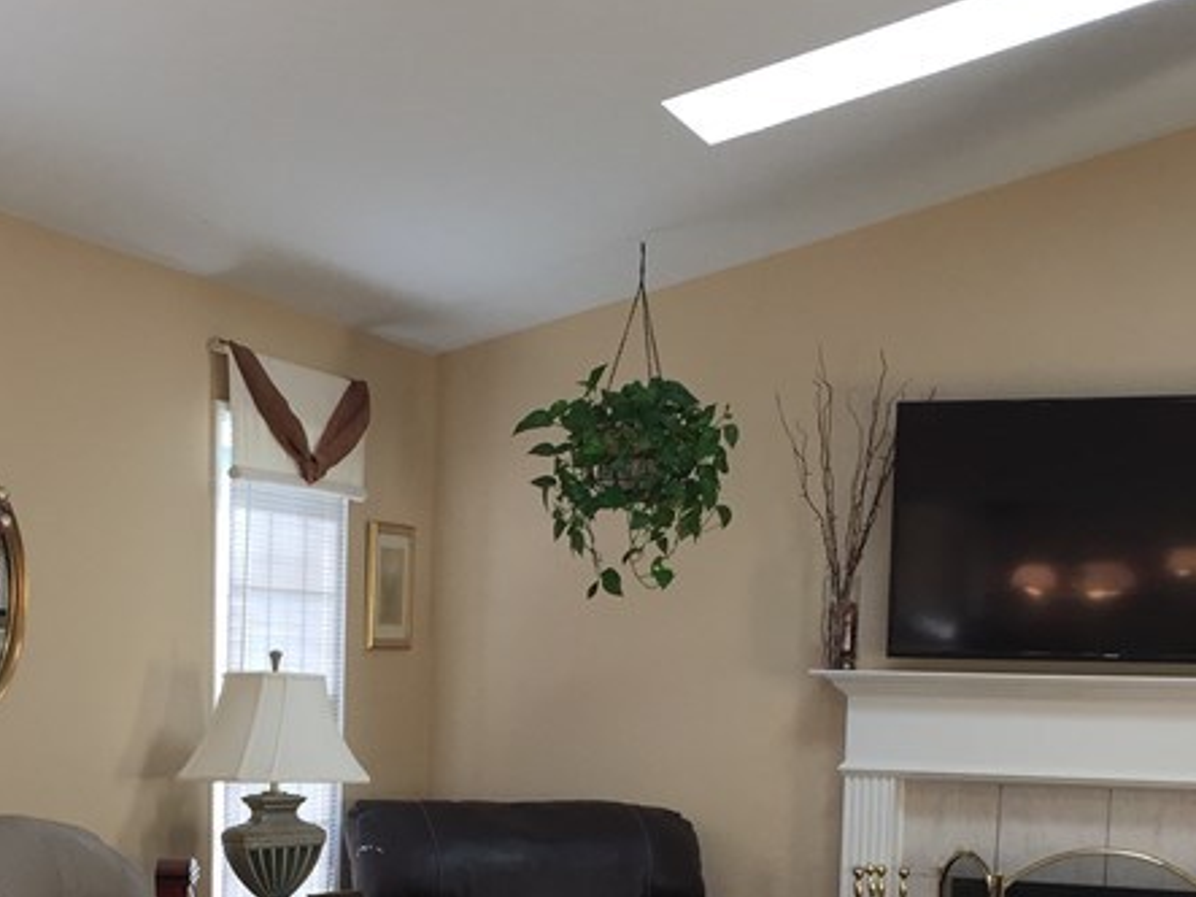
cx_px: 424
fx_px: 2314
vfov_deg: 21.2
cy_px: 875
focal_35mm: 67
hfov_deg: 28.8
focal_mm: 4.15
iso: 50
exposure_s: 1/100
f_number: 2.2
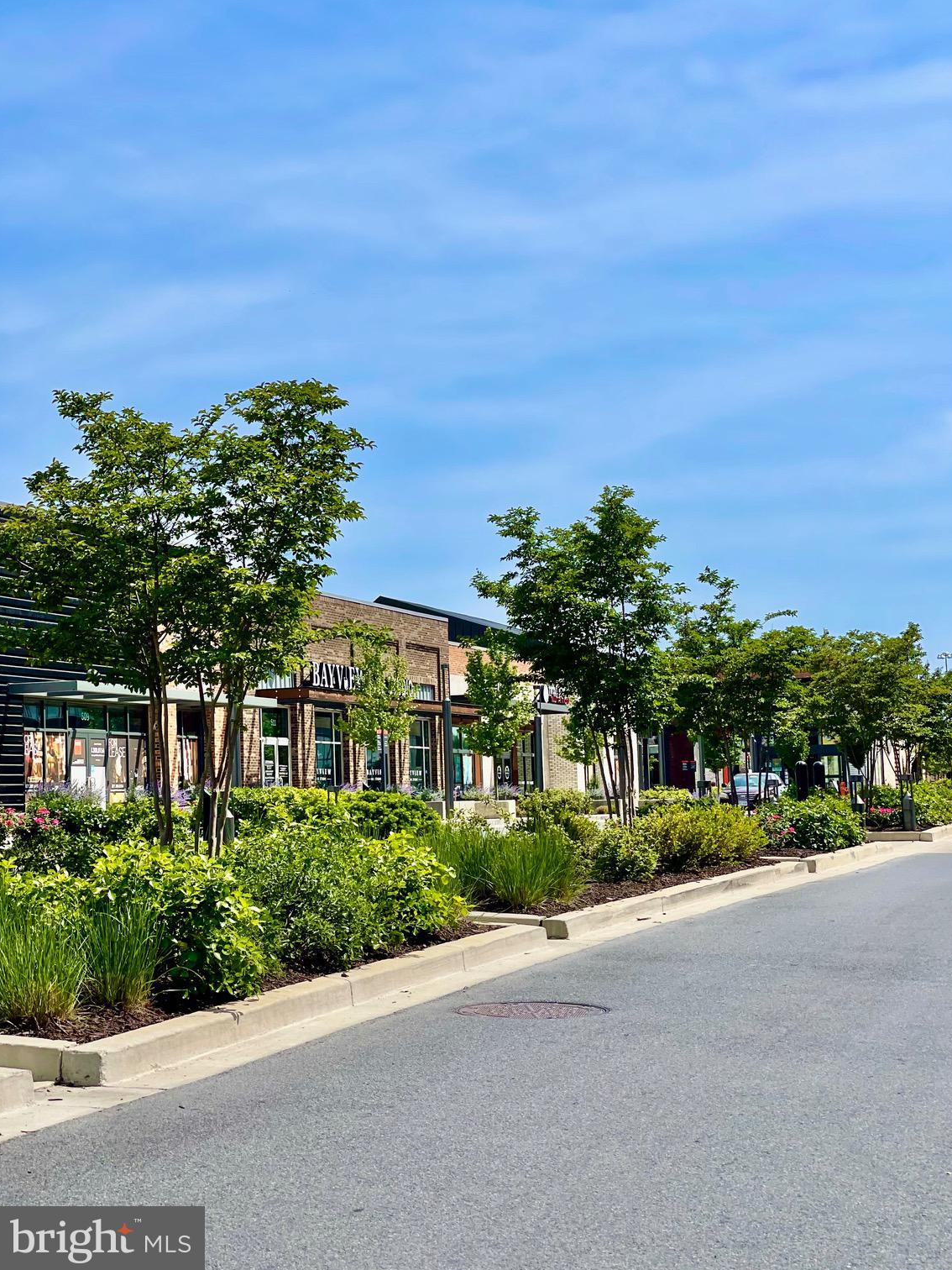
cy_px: 630
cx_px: 479
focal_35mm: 65
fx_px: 2383
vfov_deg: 29.8
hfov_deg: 22.6
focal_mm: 7.5
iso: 20
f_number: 2.2
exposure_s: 1/1754
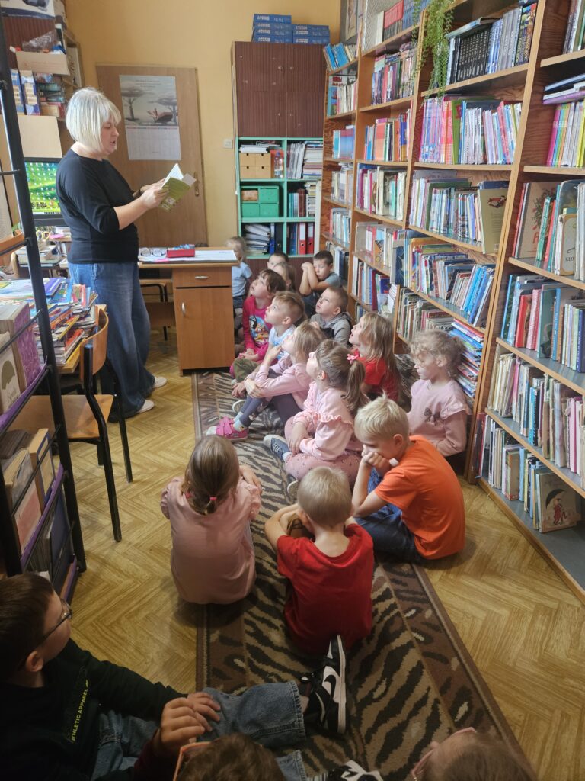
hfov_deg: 58.9
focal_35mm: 23
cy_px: 390
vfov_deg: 73.9
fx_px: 518
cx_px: 292
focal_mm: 5.4
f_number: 1.8
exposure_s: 1/100
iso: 640
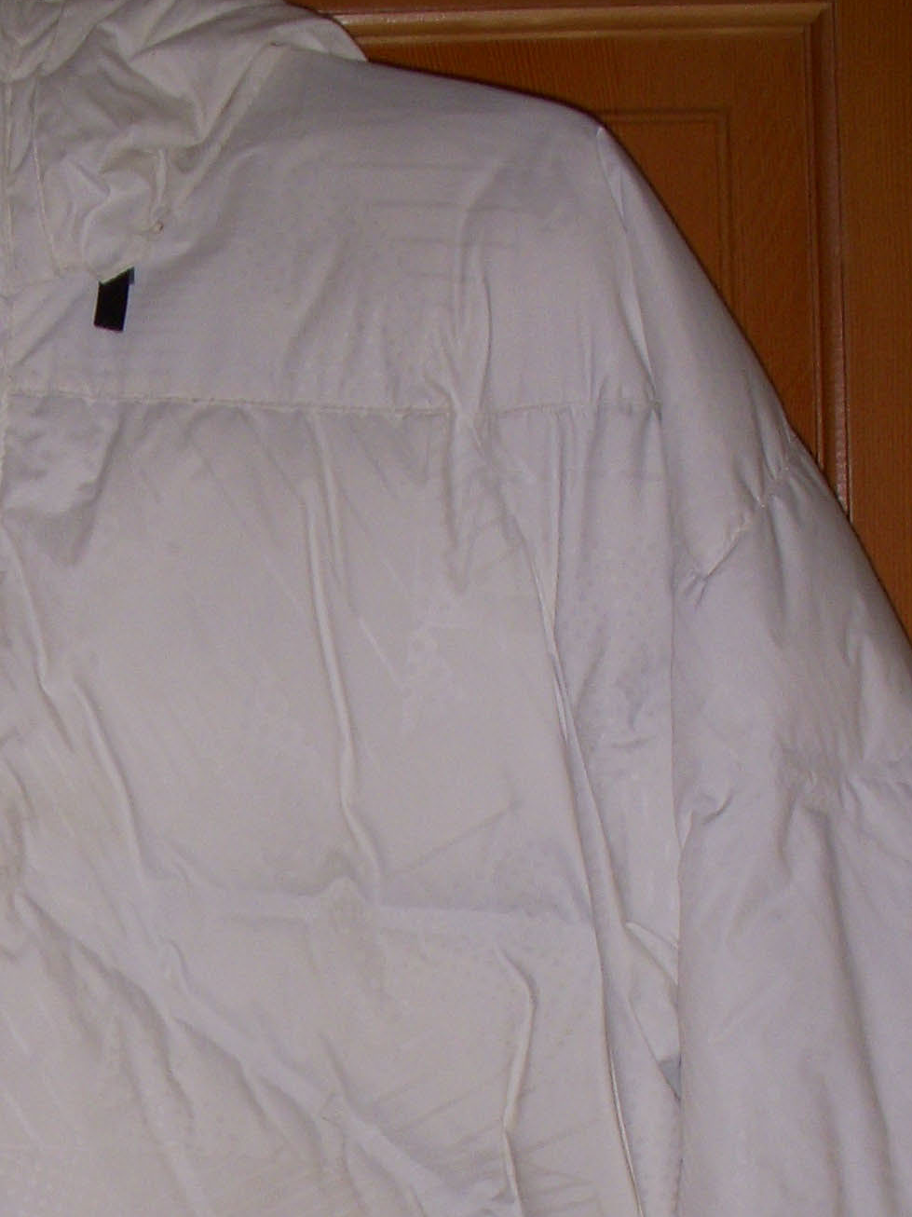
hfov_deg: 15.2
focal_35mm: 95
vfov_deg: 20.1
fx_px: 3338
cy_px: 1166
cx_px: -45
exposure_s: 1/30
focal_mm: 6.3
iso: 100
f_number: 3.3
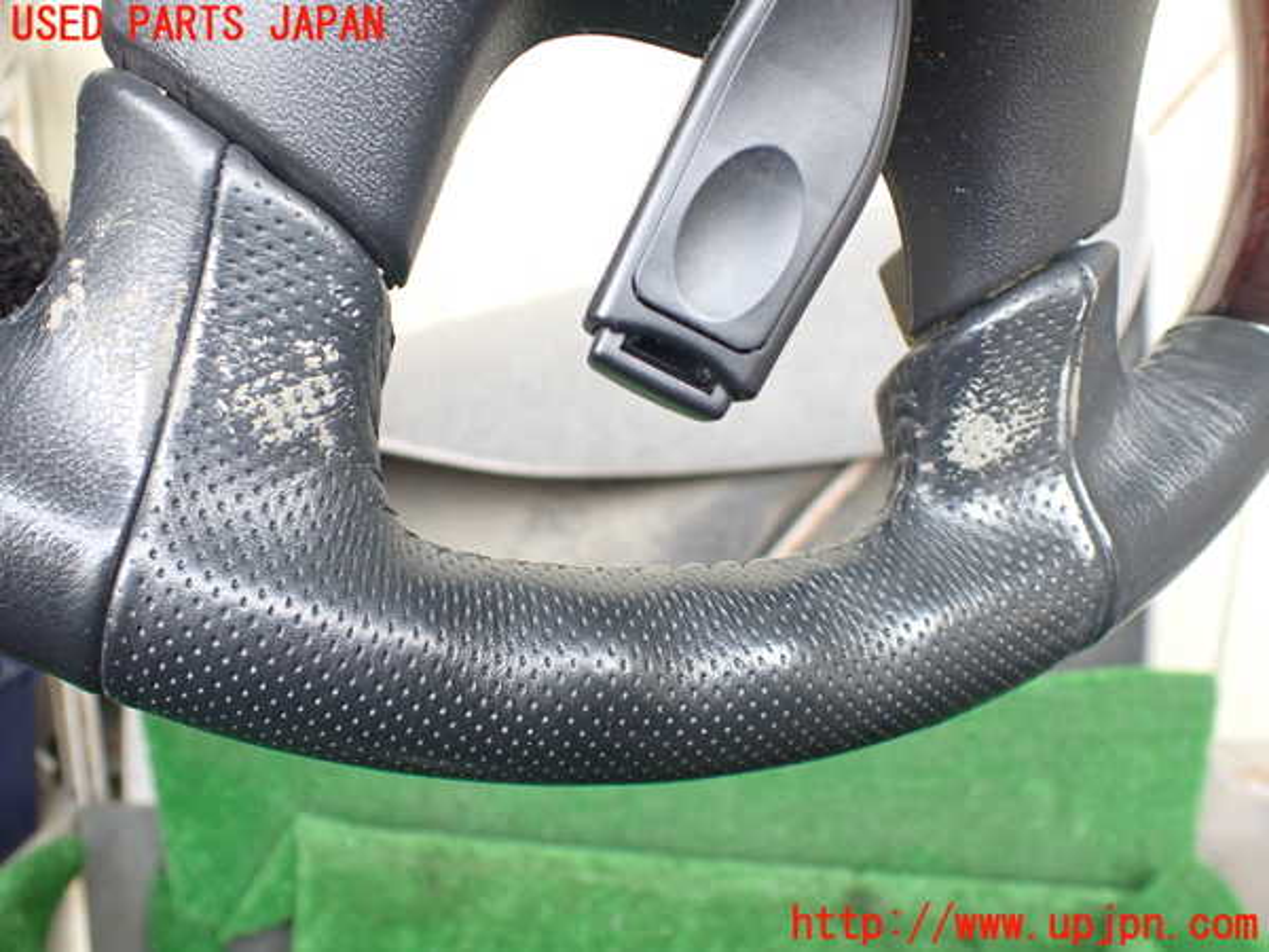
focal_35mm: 30
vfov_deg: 46.8
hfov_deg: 60.0
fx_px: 1100
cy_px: 476
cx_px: 634
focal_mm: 5.4
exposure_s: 1/125
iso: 400
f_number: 2.3
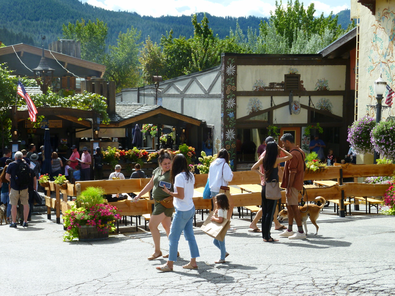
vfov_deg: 22.3
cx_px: 198
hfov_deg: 29.4
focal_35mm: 66
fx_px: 753
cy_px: 148
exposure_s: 1/200
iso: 80
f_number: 4.8
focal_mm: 11.8
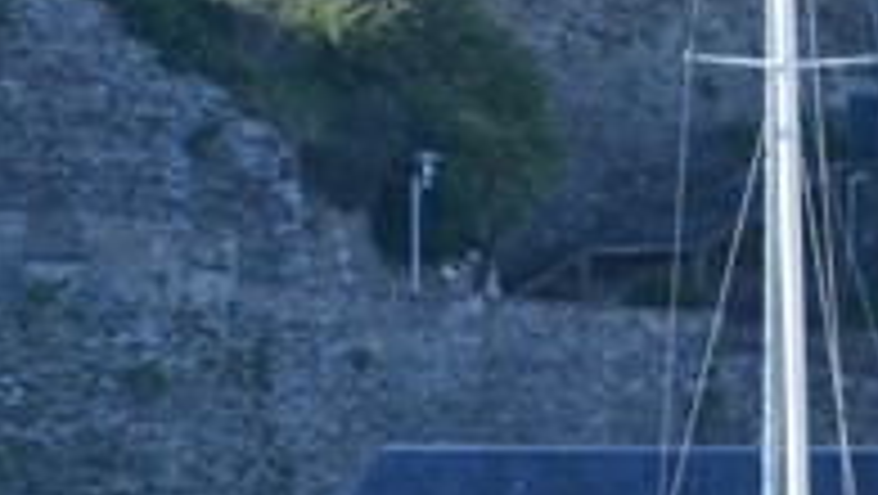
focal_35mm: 373
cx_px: 1540
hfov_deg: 5.7
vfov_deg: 3.2
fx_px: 8690
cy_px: 846
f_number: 8
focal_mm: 58
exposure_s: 1/250
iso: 200
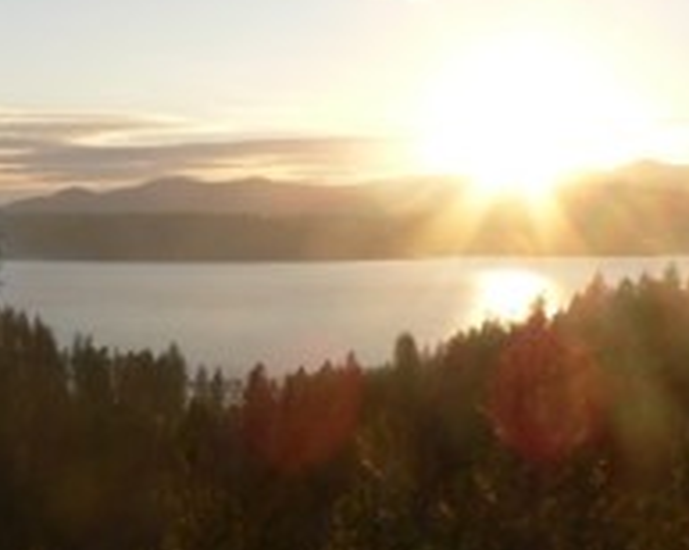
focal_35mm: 73
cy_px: 196
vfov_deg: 20.9
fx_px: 1487
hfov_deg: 26.0
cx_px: 243
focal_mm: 6
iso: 100
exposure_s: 1/250
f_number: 6.3
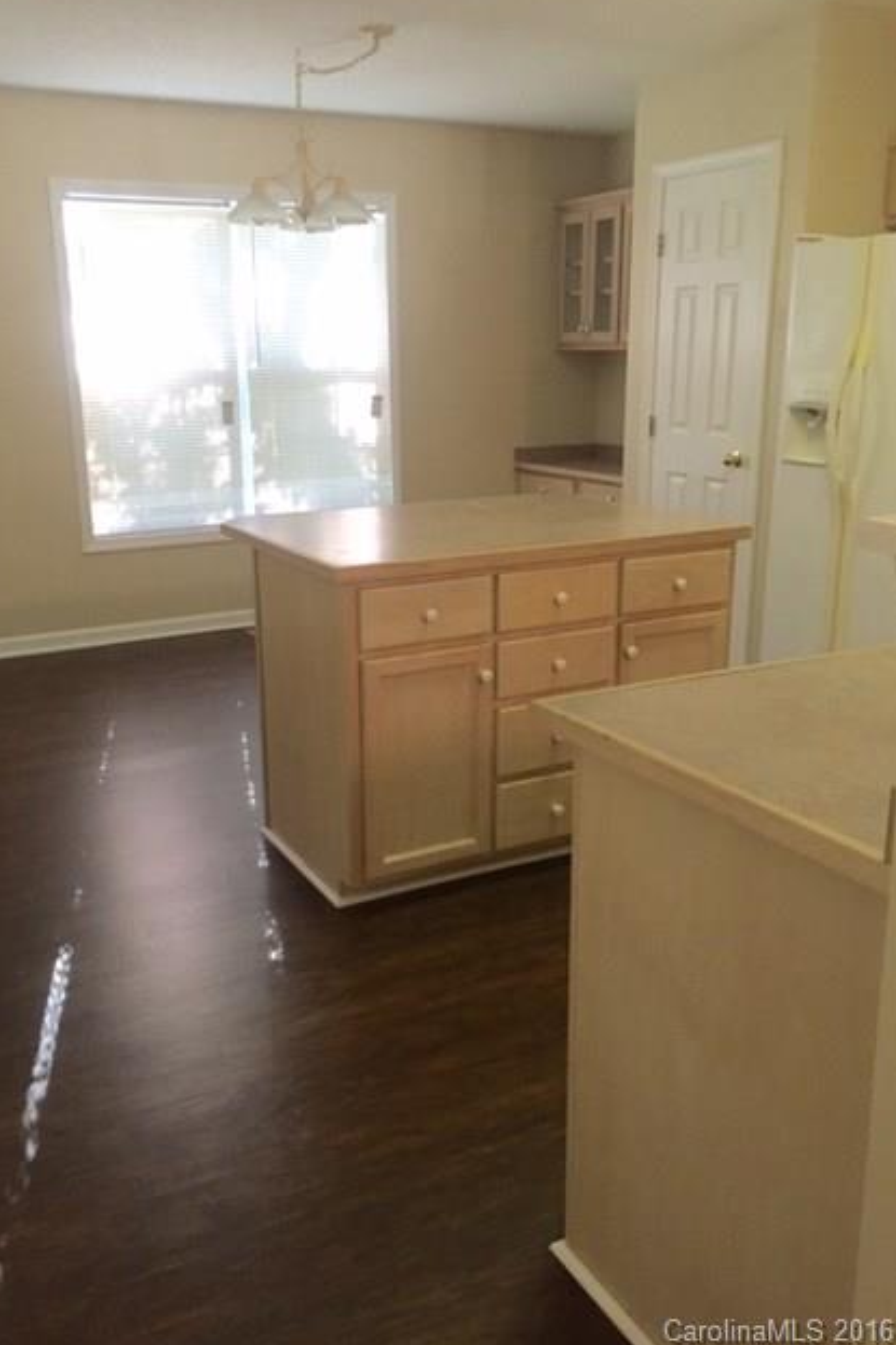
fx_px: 1158
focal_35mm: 31
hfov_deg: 42.2
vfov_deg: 60.3
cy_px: 661
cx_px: 393
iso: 160
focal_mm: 4.15
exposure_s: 1/30
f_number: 2.2
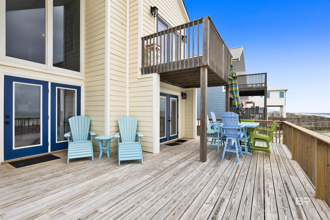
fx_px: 156
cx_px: 165
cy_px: 110
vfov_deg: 70.4
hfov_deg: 93.3
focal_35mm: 17
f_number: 11
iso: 400
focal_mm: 17
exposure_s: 1/500
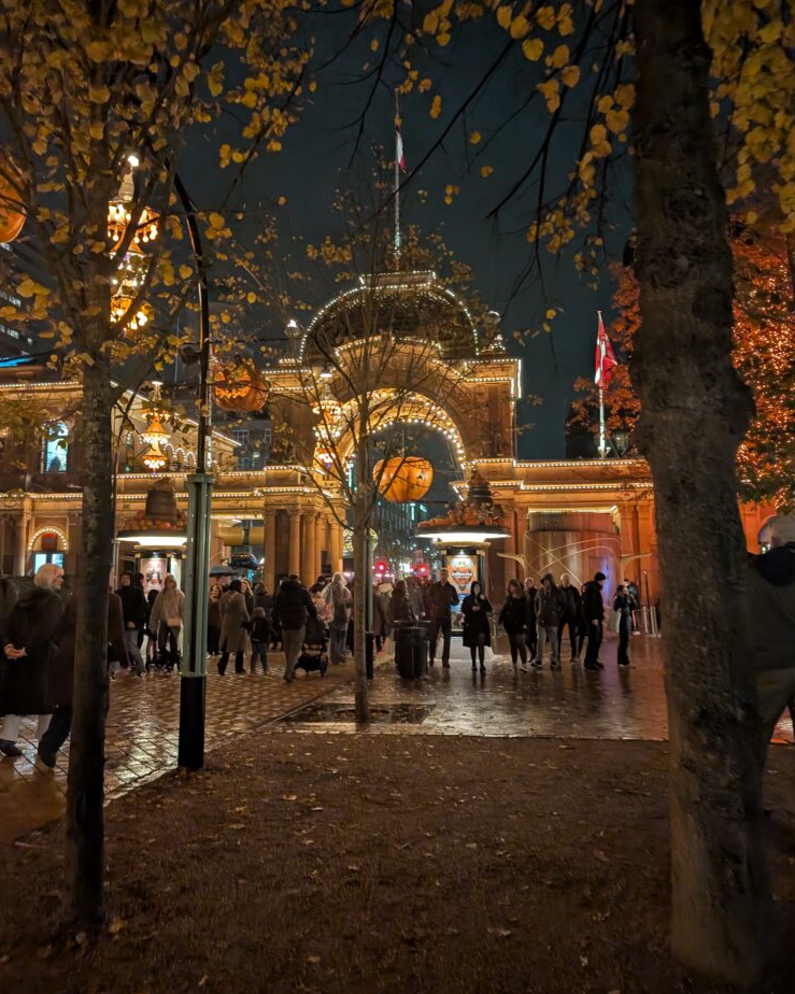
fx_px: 765
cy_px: 475
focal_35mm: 26
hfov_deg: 54.9
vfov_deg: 66.0
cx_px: 386
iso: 498
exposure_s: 1/50
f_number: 1.68
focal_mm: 6.9
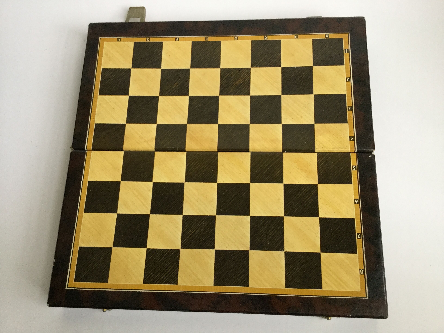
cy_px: 166
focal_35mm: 31
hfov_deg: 58.4
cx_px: 222
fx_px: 398
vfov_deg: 45.4
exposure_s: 1/33
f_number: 2.4
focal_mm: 3.3
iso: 50
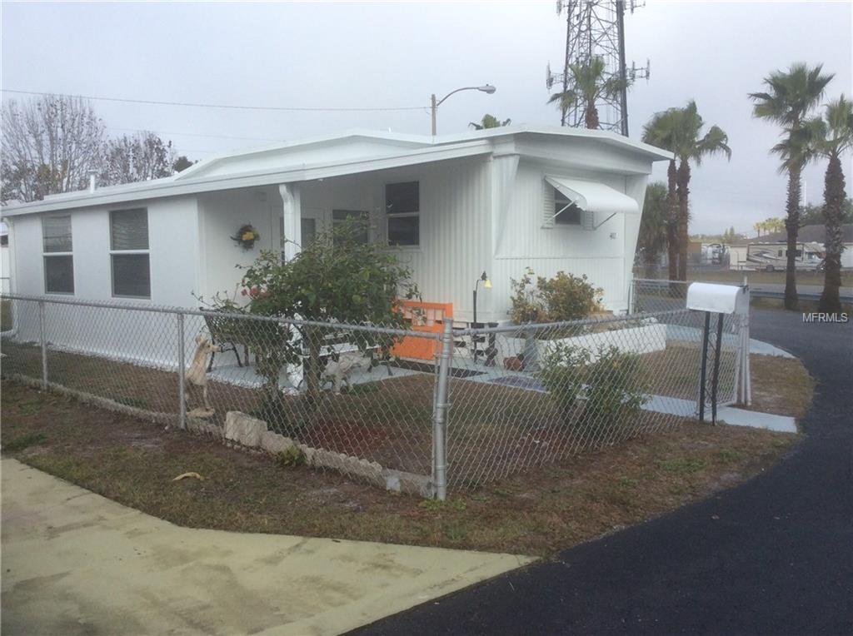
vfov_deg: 44.0
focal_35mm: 32
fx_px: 787
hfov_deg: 56.9
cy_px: 318
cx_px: 426
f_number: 2.4
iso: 32
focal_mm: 3.3
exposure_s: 1/937
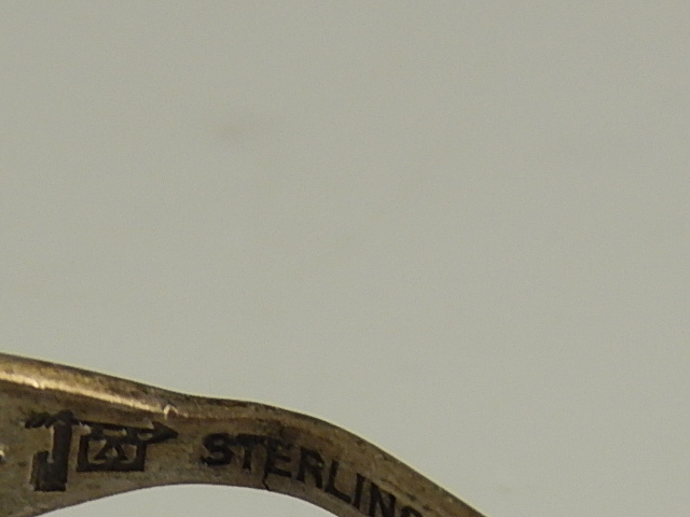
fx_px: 9070
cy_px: 624
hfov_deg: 4.4
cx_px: 156
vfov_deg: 3.3
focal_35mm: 455
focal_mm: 32.8
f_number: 5.3
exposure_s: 1/30
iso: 220
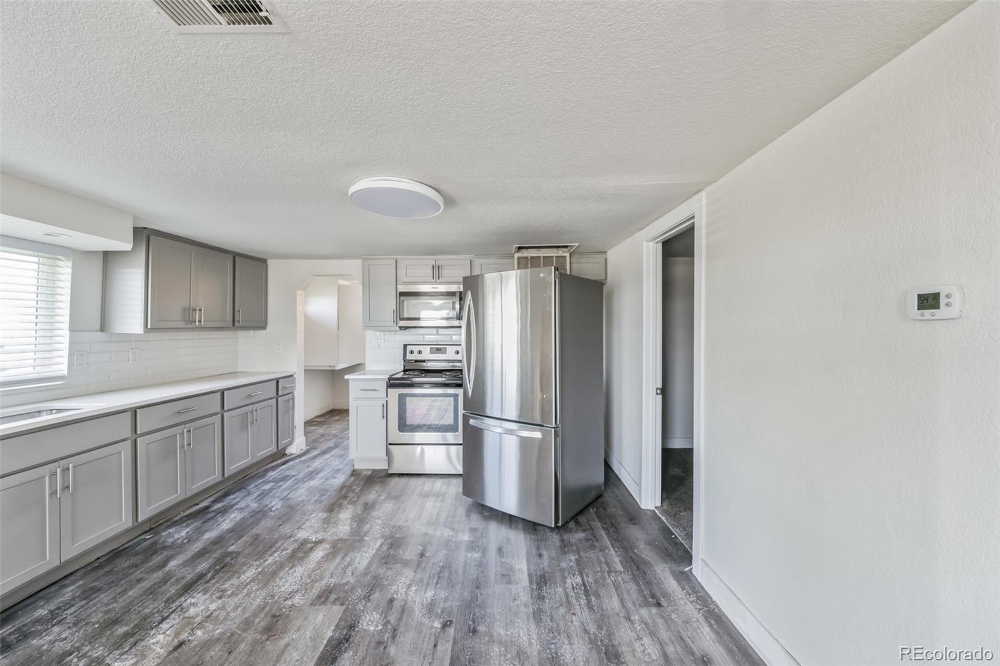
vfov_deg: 81.2
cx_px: 500
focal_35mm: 14
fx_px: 389
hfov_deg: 104.3
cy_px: 333
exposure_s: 1/8
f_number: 9
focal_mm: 14
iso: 400
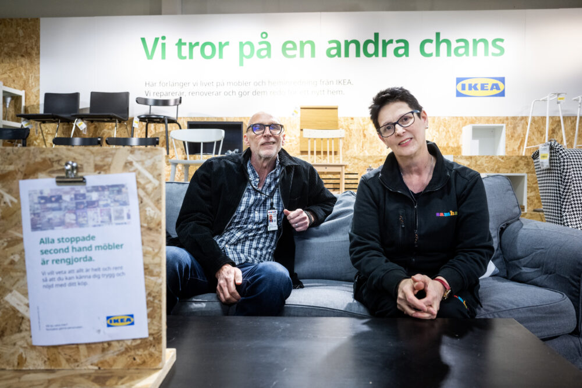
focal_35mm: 26
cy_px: 194
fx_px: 412
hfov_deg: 70.4
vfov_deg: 50.4
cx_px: 291
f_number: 4
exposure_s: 1/100
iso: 1250
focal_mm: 25.5
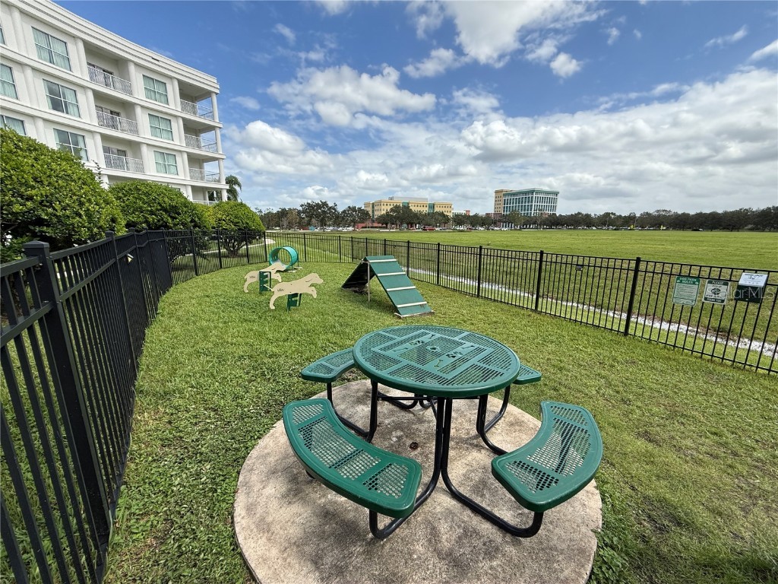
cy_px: 292
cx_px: 389
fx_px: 315
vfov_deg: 85.7
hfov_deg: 102.1
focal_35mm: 14
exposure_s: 1/1656
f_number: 2.2
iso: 64
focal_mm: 2.22
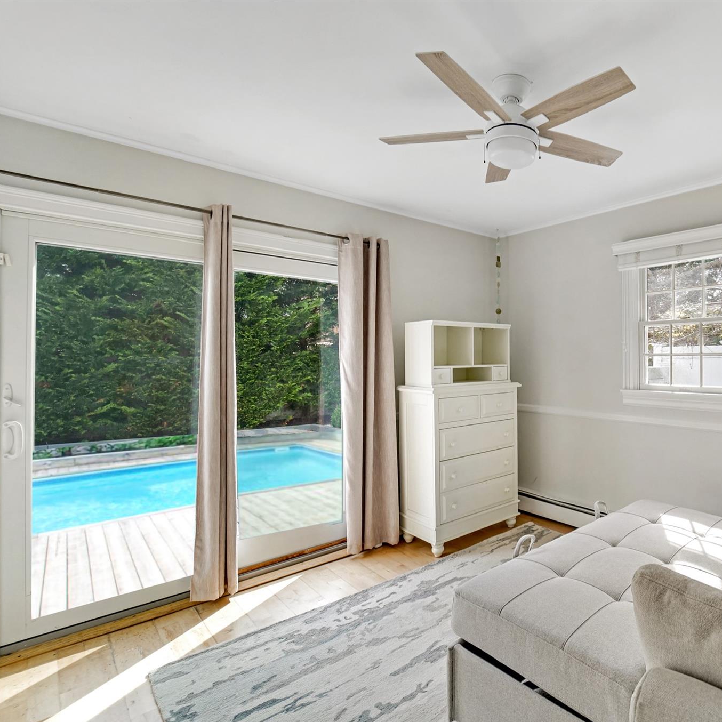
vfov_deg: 80.7
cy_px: 362
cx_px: 542
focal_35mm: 18
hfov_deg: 74.9
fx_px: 425
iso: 1250
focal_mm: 14
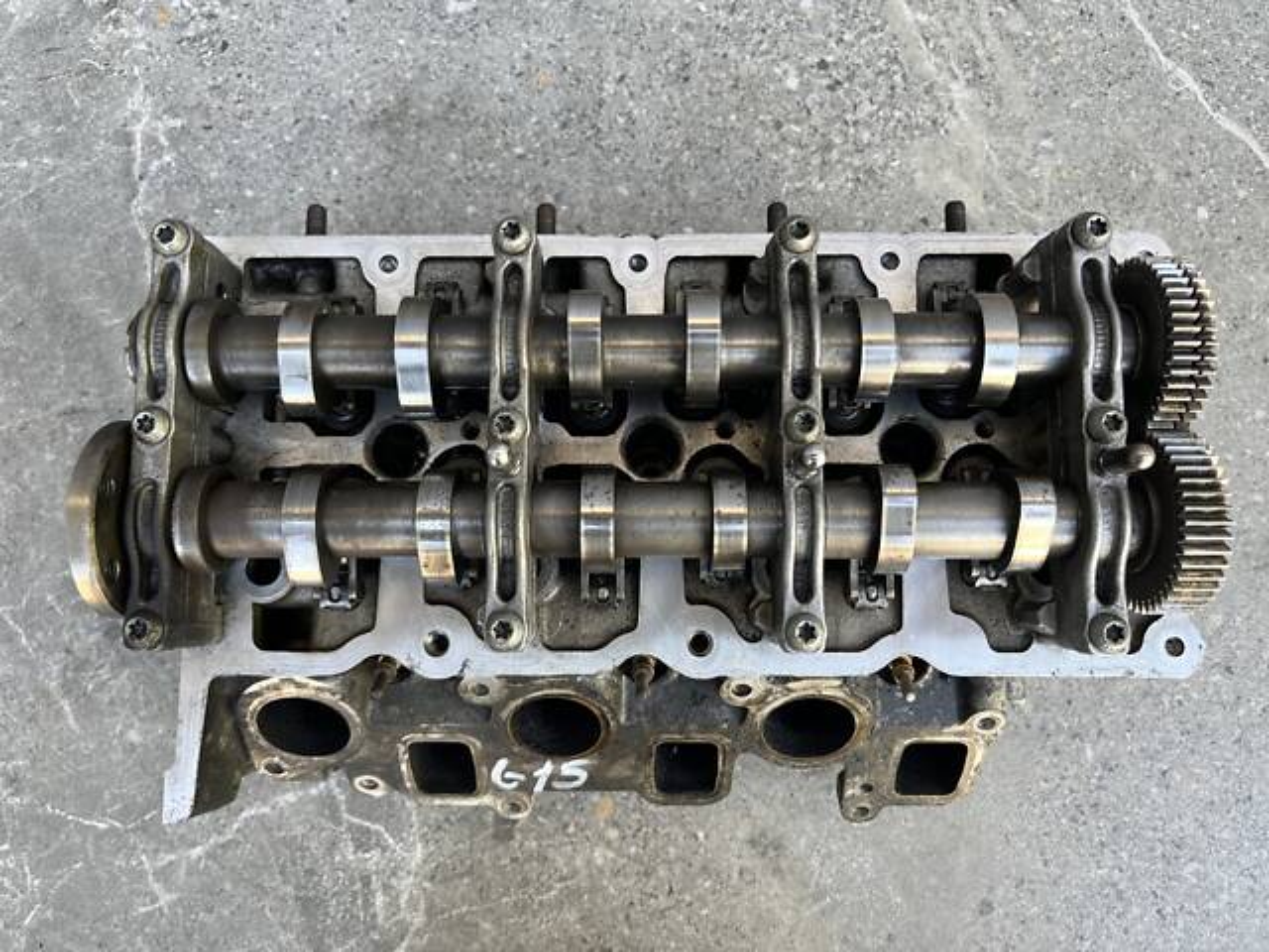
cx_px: 634
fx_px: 953
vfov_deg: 53.1
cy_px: 476
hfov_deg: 67.3
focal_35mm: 26
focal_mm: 5.1
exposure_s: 1/121
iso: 50
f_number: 1.6
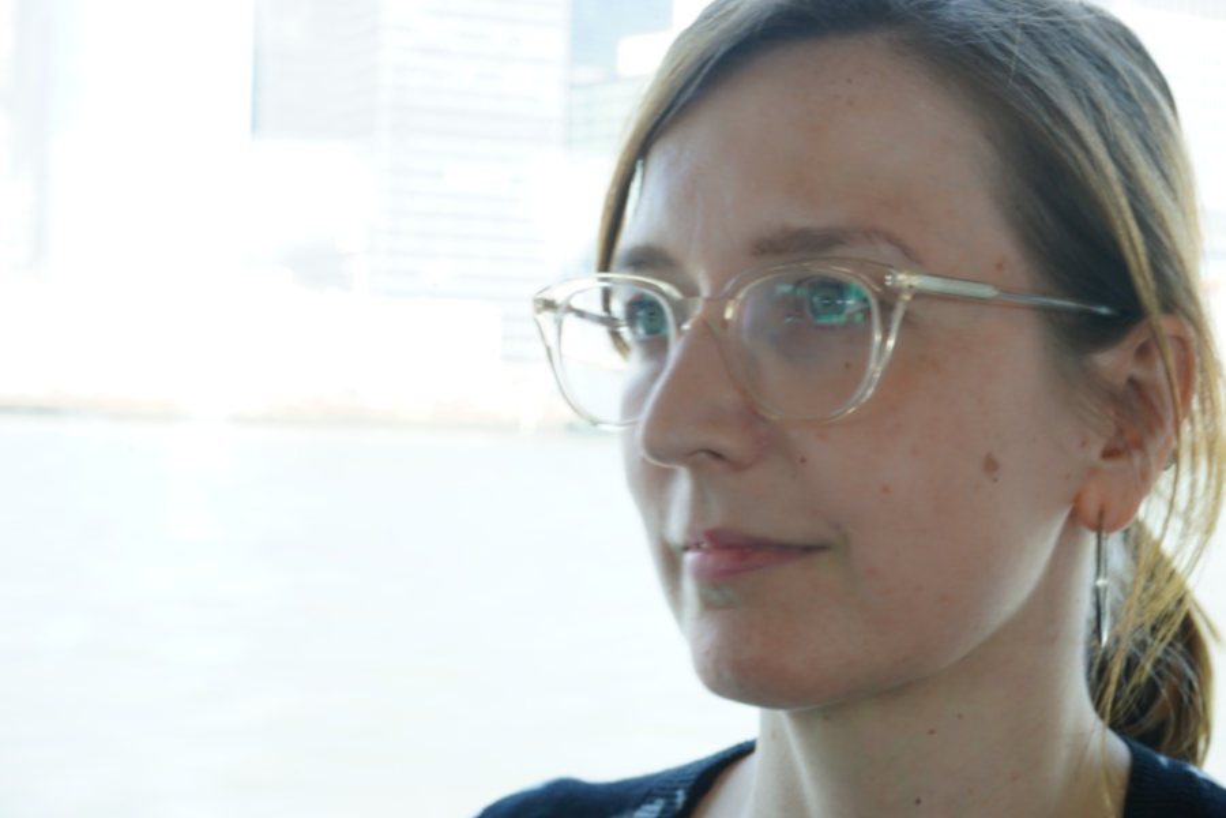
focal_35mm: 70
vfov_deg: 19.5
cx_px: 613
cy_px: 409
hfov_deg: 28.8
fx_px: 2384
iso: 400
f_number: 18
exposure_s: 1/13
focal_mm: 70
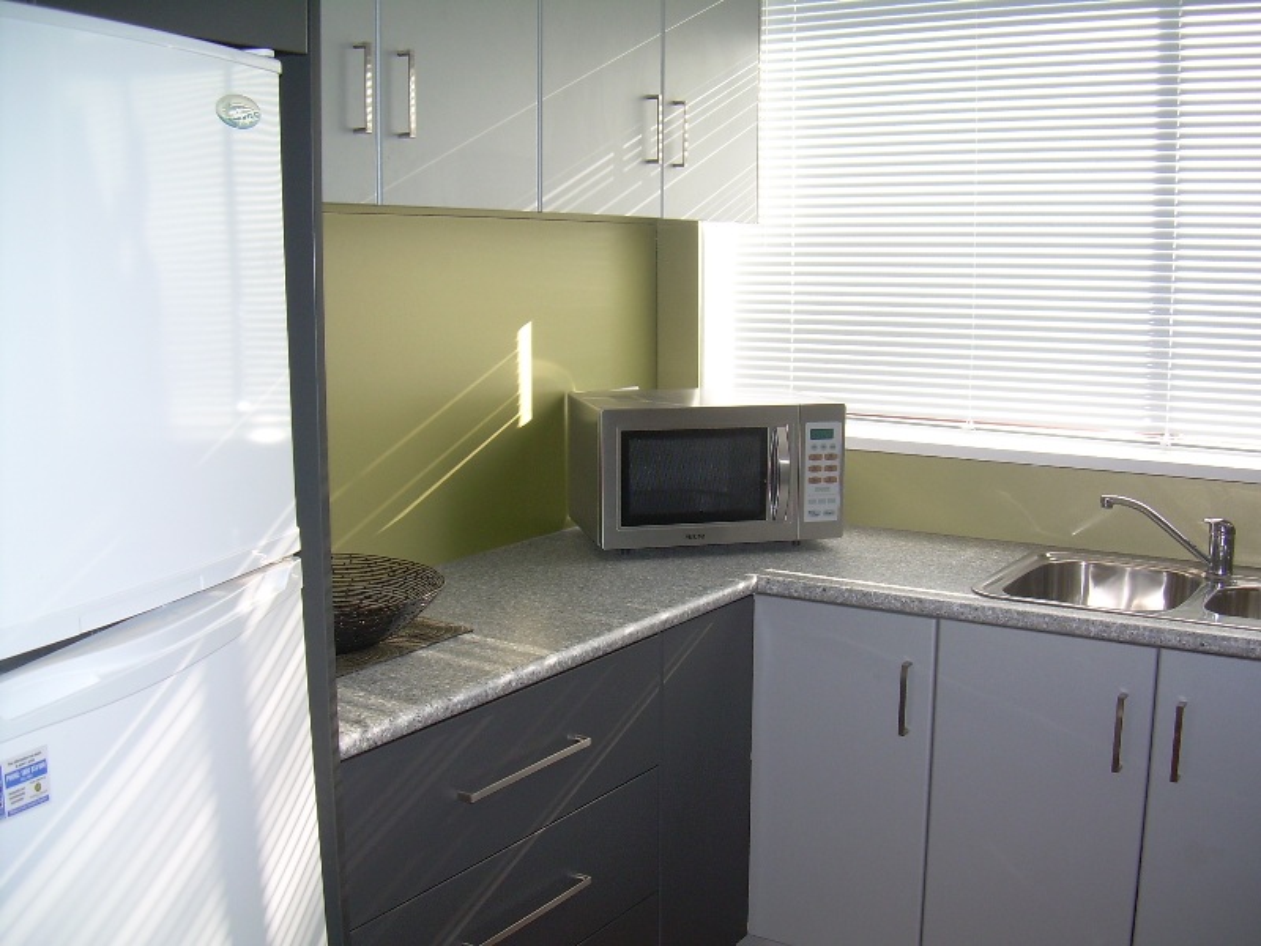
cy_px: 473
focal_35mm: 38
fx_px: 1384
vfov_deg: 37.7
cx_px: 630
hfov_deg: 49.0
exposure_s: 1/65.4
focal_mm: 6.3
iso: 50
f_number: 2.8
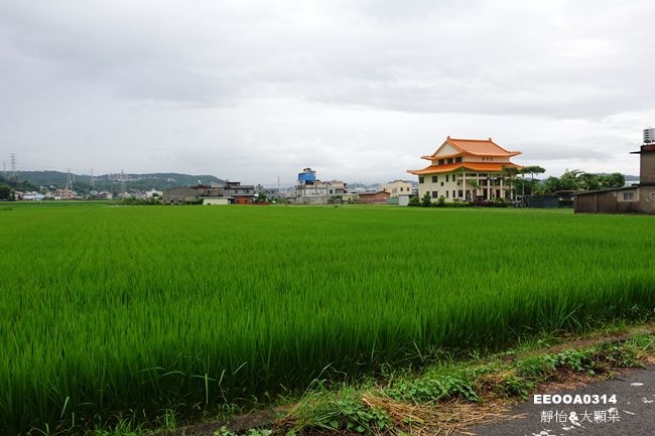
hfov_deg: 73.8
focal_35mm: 24
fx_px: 437
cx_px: 328
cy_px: 218
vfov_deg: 53.1
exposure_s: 1/200
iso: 125
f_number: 4
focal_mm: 8.8
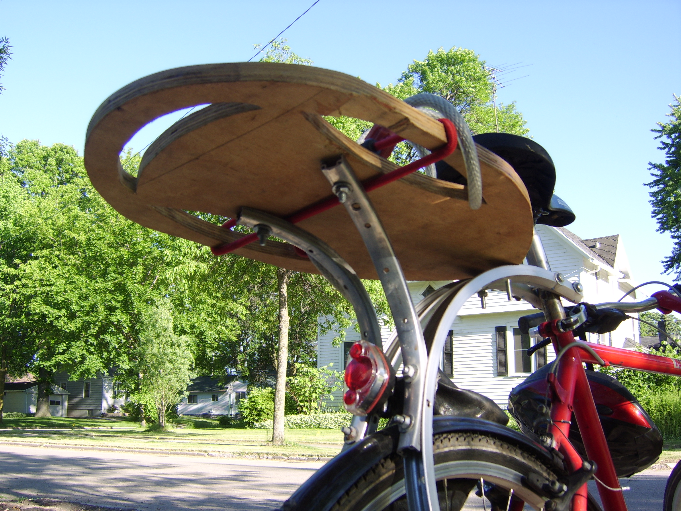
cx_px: 340
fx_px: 610
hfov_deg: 58.4
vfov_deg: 45.4
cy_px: 256
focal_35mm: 31
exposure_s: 1/176
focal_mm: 8.13
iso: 71
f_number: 4
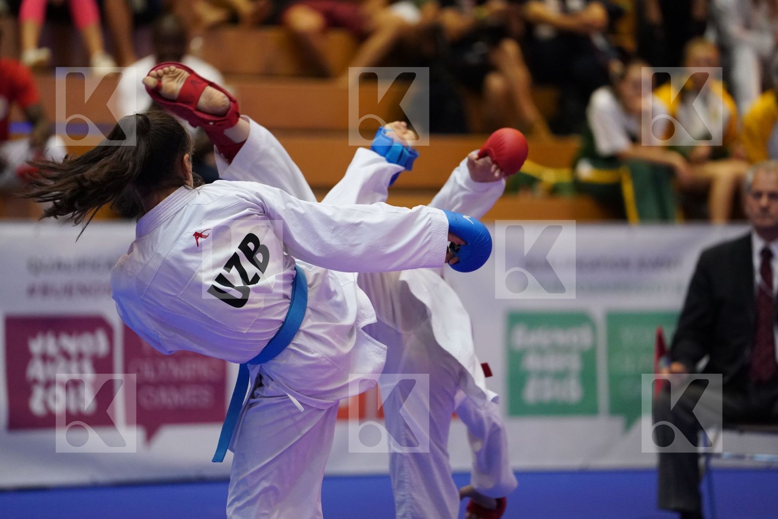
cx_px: 389
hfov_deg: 10.3
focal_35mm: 200
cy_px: 260
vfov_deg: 6.9
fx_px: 4322
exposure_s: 1/800
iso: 5000
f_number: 2.8
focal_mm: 200
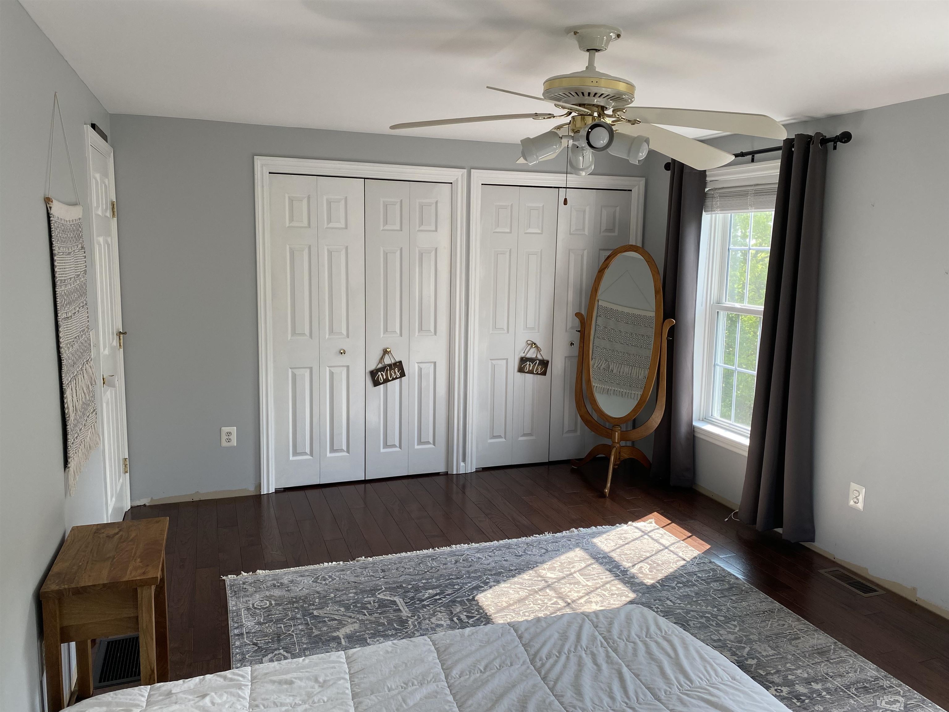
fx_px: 713
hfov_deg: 67.3
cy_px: 356
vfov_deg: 53.1
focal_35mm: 26
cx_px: 474
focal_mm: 4.25
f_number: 1.8
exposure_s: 1/122
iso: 50
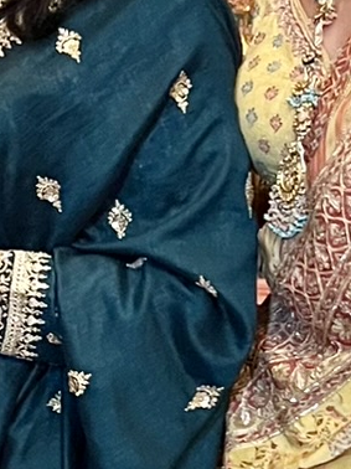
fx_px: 1908
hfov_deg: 10.3
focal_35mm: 141
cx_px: -123
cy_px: 372
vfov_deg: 13.9
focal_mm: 5.7
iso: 400
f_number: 1.5
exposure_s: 1/50
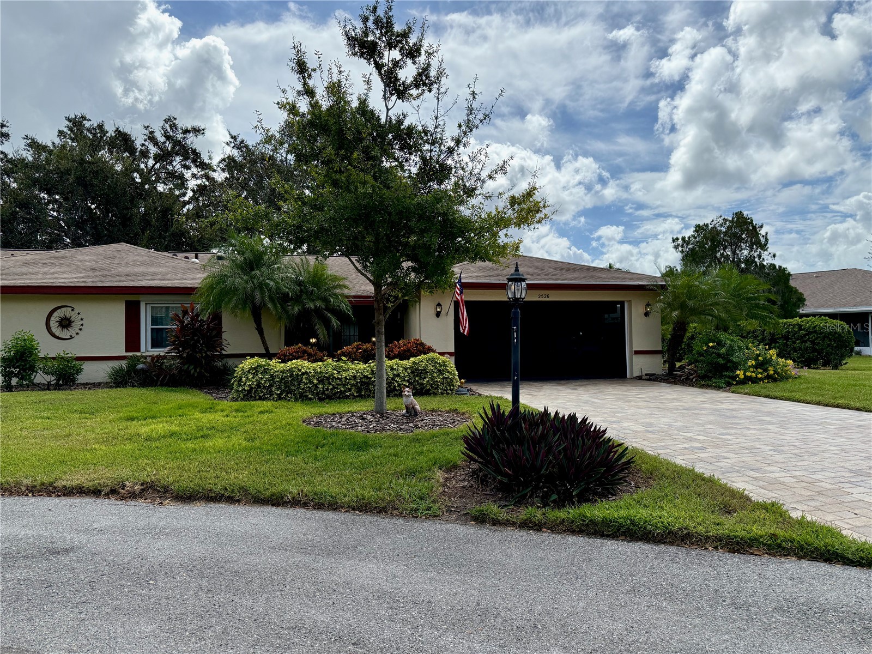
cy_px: 327
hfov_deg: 71.6
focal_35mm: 24
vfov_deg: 56.8
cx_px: 436
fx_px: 605
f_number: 1.78
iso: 100
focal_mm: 6.76
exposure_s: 1/7353
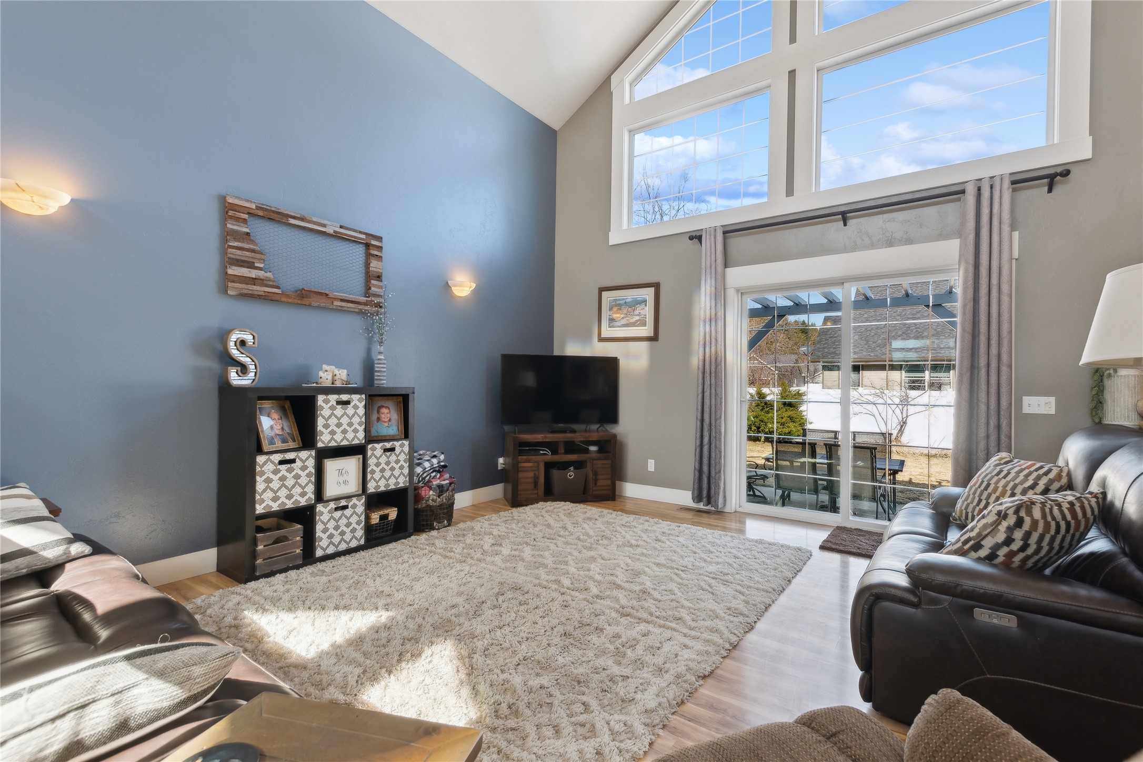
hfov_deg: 100.4
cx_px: 572
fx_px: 476
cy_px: 381
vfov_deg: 77.3
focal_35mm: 15
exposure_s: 1/80
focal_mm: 10
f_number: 6.3
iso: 200
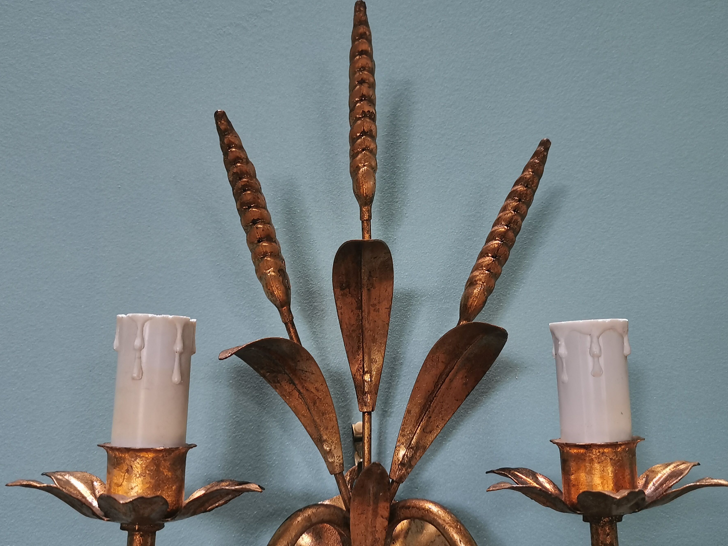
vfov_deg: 34.4
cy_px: 273
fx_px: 883
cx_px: 371
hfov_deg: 44.8
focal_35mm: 42
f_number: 1.8
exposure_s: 1/50
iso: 250
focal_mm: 5.58
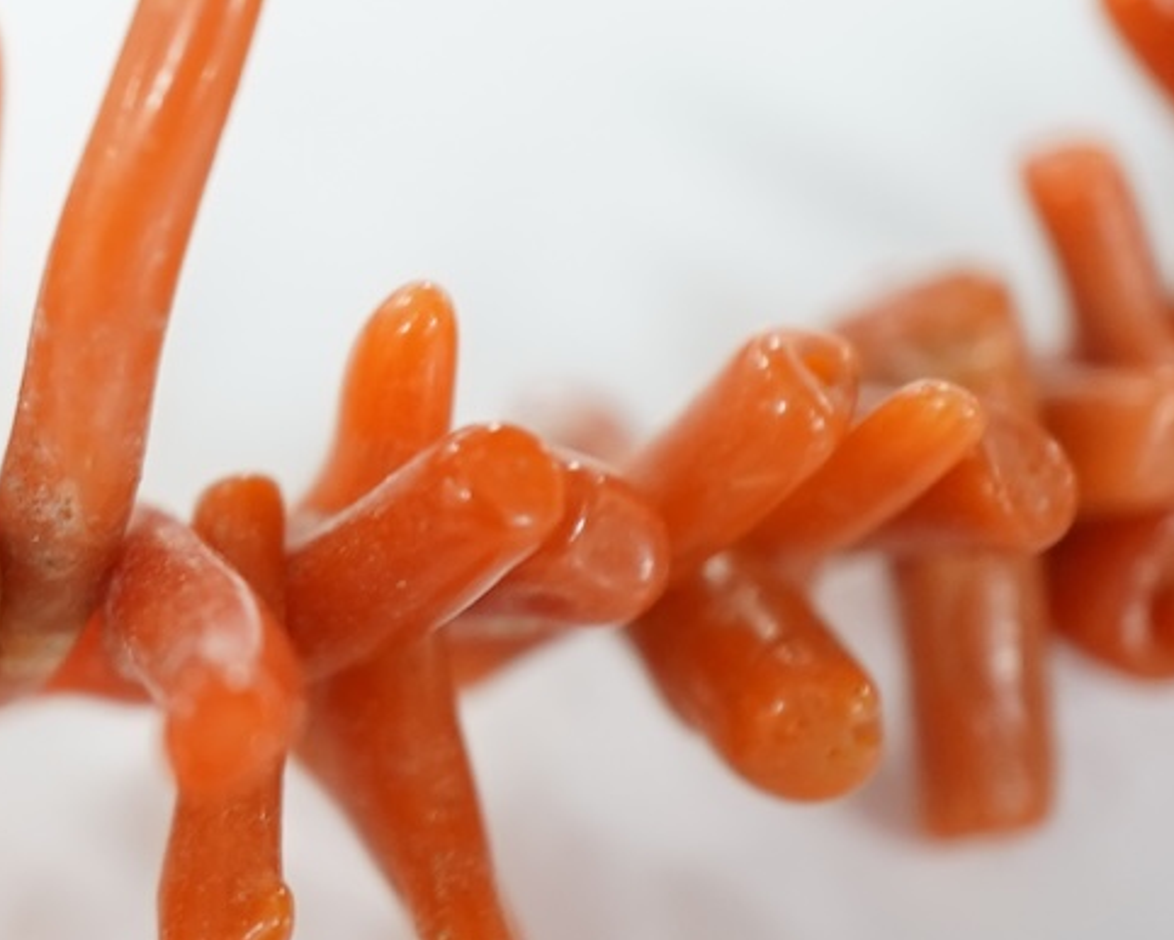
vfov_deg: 9.0
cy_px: 308
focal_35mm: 172
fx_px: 5980
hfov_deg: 10.8
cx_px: -518
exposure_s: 1/20
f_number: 5
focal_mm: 30
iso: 500
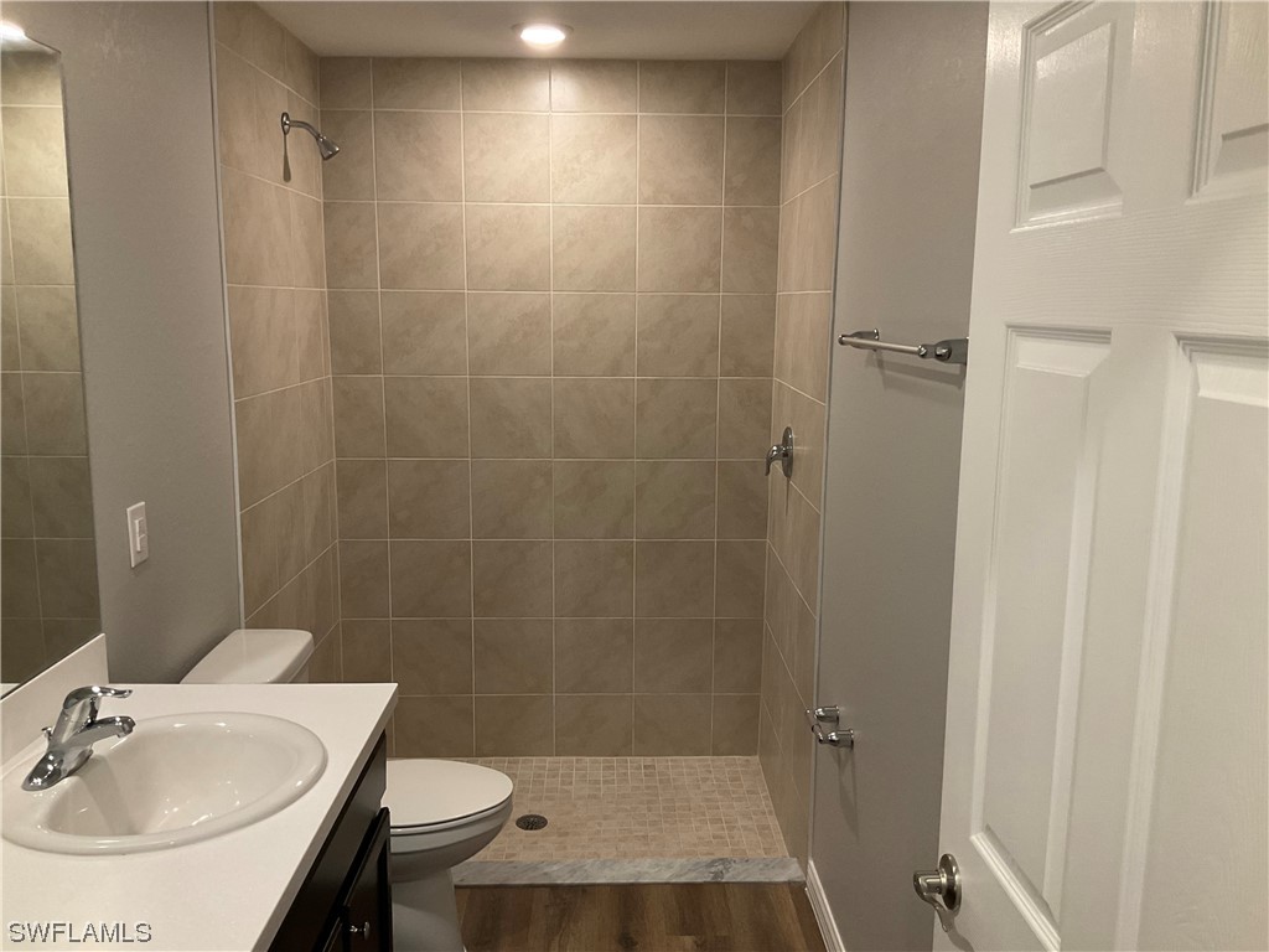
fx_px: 1063
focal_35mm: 29
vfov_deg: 48.2
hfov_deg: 61.7
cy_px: 476
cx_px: 634
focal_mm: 3
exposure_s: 1/60
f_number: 1.8
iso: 80
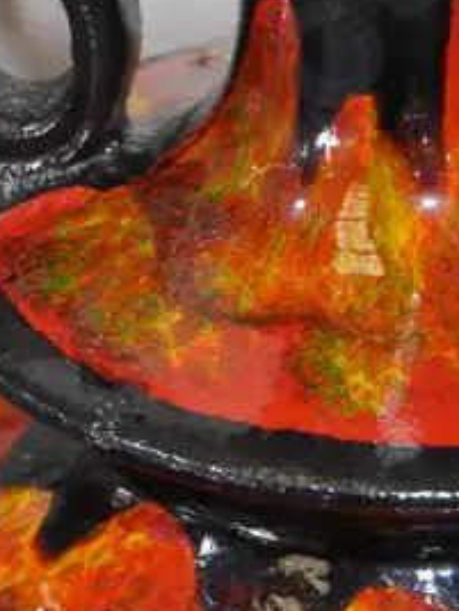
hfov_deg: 9.7
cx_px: 268
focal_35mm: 153
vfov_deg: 12.9
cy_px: 130
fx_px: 2705
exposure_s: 1/60
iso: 640
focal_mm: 20
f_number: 4.5
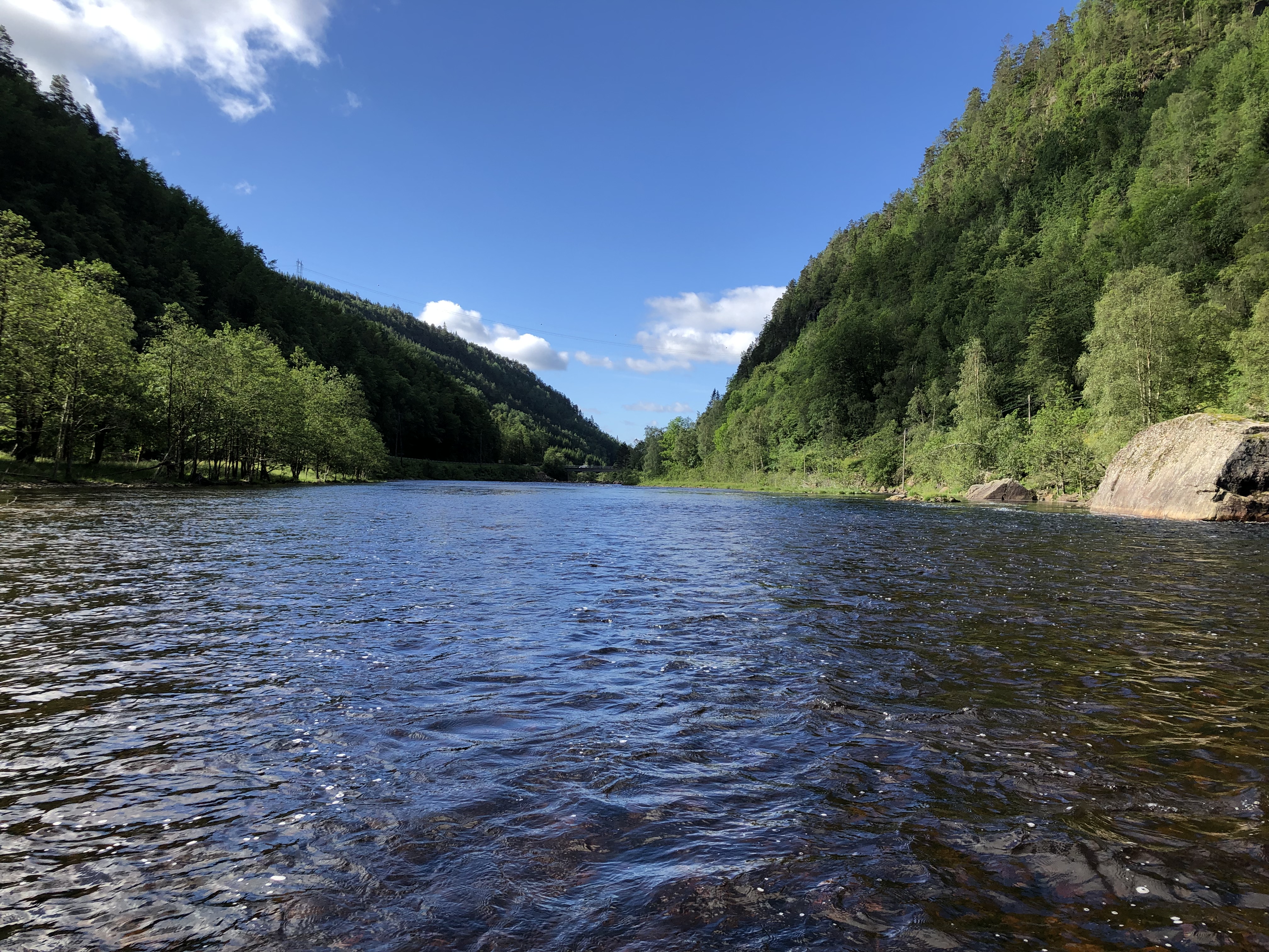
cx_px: 634
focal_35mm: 28
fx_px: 1026
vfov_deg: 49.7
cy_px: 476
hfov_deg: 63.4
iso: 20
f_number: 1.8
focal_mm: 3.99
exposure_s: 1/1000
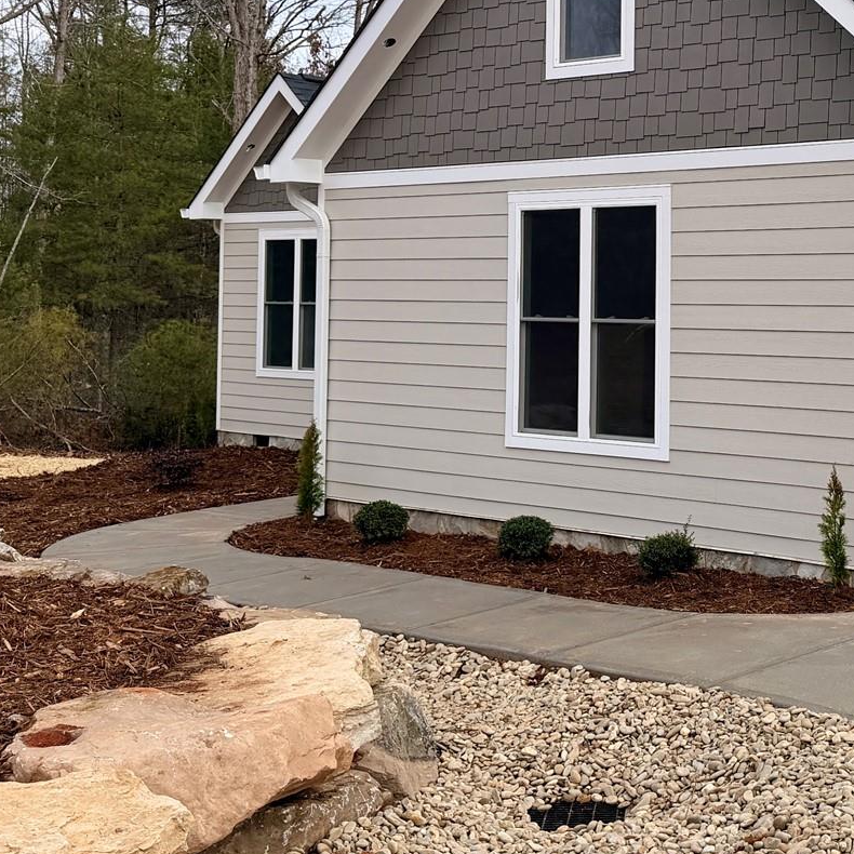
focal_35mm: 55
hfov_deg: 29.4
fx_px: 1535
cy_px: 229
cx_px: 817
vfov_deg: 30.6
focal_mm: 6.76
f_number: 1.78
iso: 80
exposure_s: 1/2370
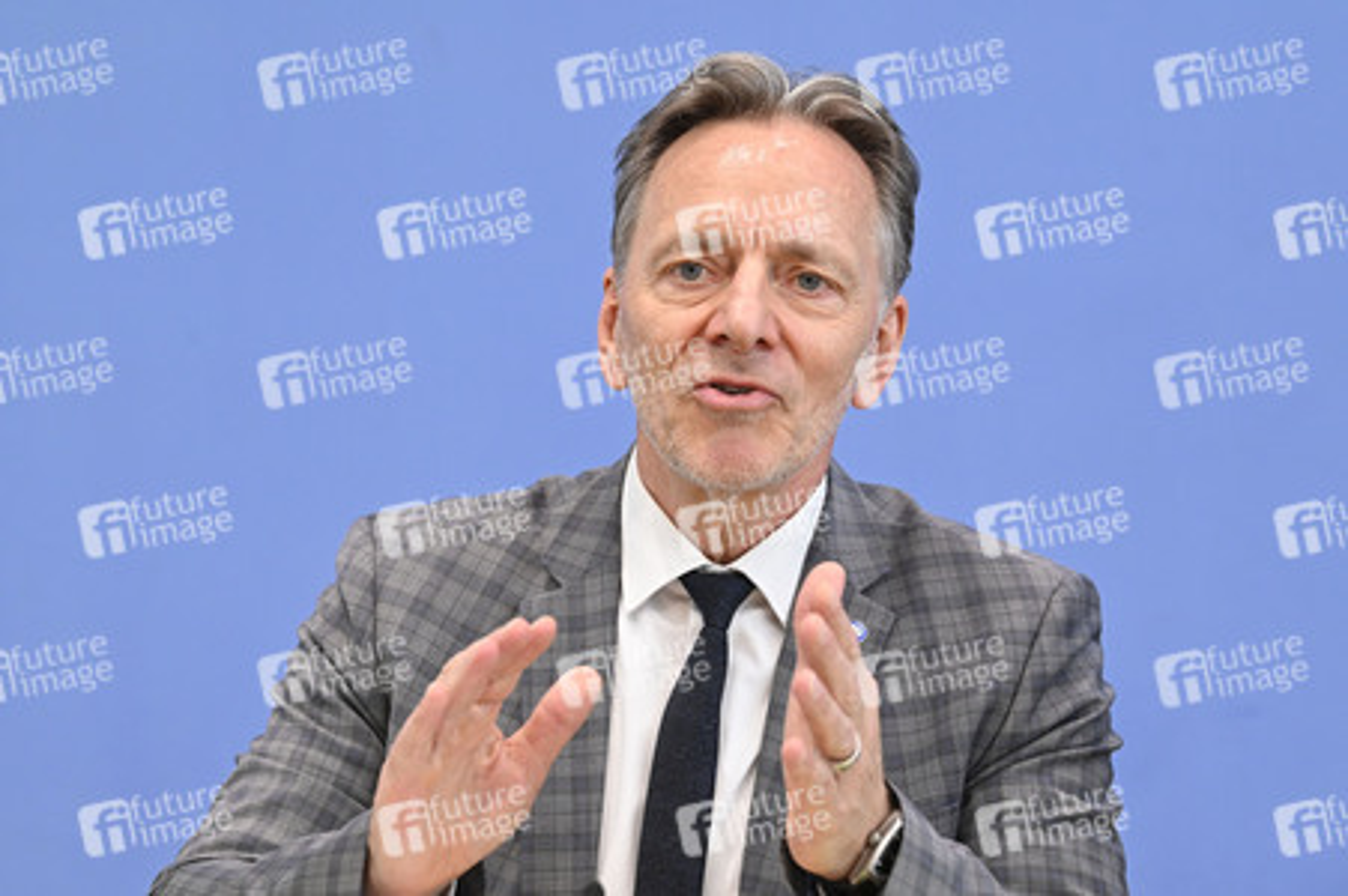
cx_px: 674
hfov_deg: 18.6
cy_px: 448
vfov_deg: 12.4
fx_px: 4116
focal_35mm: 110
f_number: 5.6
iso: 3200
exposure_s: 1/500
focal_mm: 110
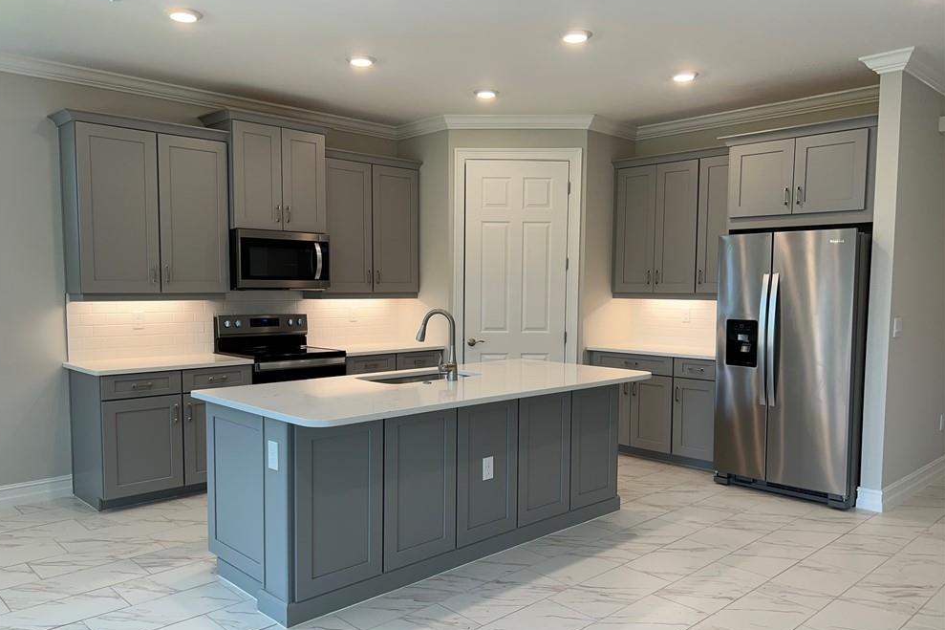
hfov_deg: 65.5
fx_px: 735
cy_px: 337
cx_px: 460
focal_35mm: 28
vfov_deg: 46.4
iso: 50
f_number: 1.5
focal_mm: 5.7
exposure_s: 1/120
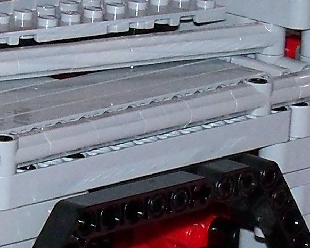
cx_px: 58
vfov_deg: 4.3
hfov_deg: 5.4
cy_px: 254
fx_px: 3313
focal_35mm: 361
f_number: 4
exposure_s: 1/30
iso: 200
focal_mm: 10.5
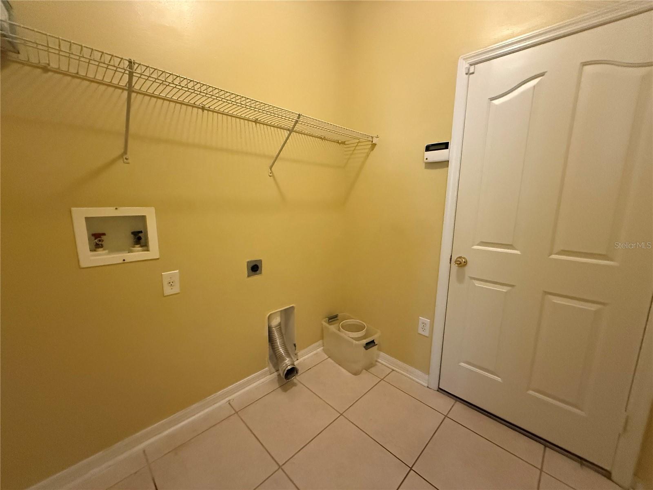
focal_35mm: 14
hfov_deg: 102.1
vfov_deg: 85.7
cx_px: 326
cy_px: 245
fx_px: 264
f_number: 2.2
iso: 1000
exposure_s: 1/60
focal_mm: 2.22
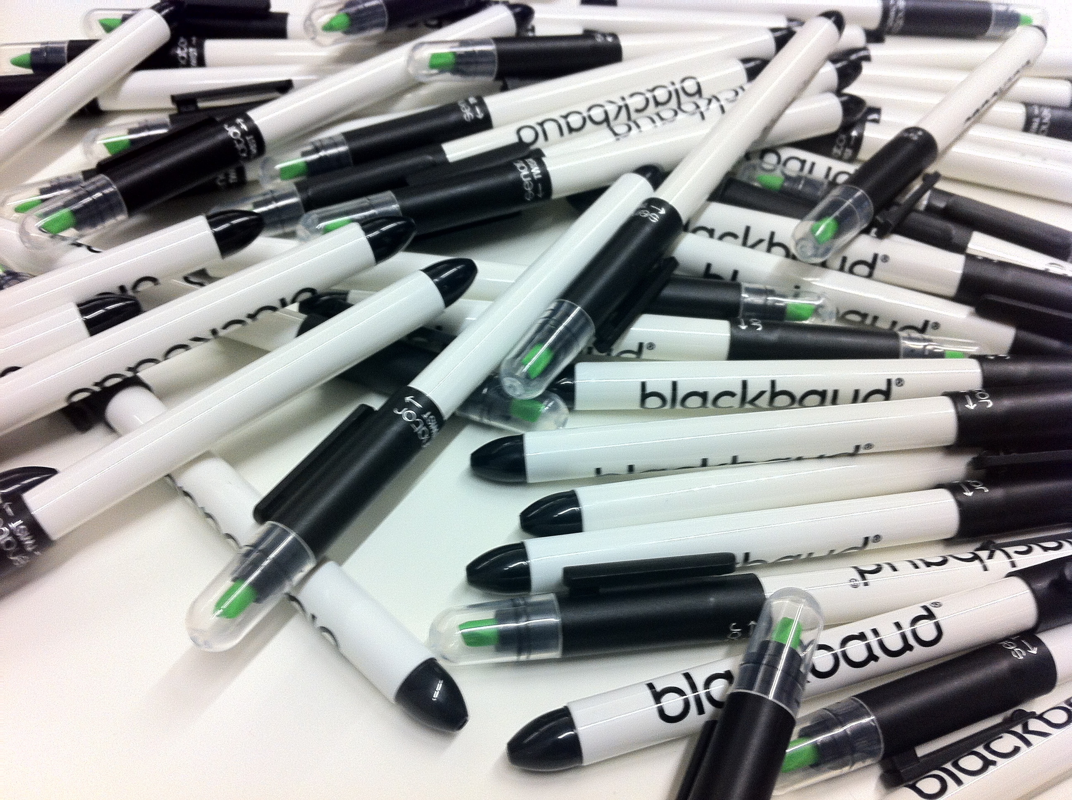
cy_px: 400
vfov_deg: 40.6
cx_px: 536
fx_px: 1082
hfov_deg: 52.7
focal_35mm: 35
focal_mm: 3.85
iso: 80
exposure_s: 1/24
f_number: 2.8
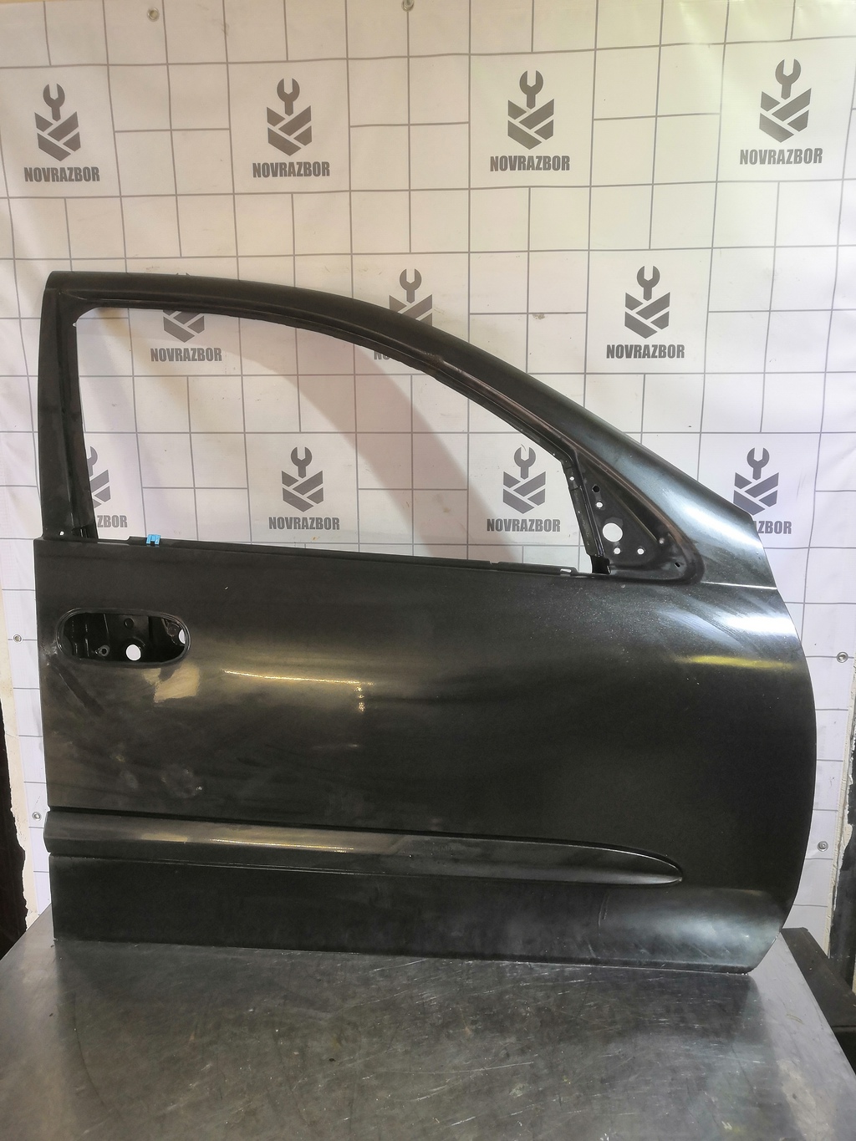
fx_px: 890
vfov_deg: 65.3
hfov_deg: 51.4
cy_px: 570
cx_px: 428
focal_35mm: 27
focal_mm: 3.95
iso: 160
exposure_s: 1/50
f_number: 1.8
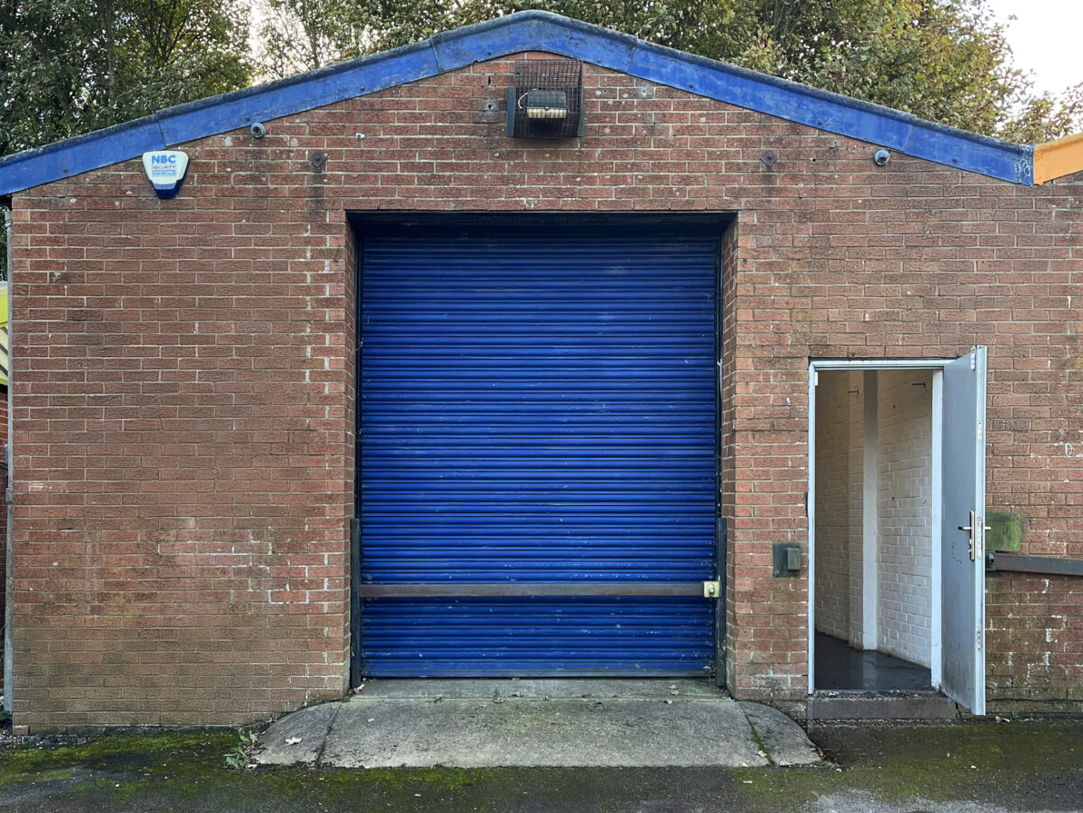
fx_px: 908
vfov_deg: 48.3
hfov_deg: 61.6
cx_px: 536
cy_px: 419
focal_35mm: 29
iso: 100
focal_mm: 5.1
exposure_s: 1/50
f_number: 1.6
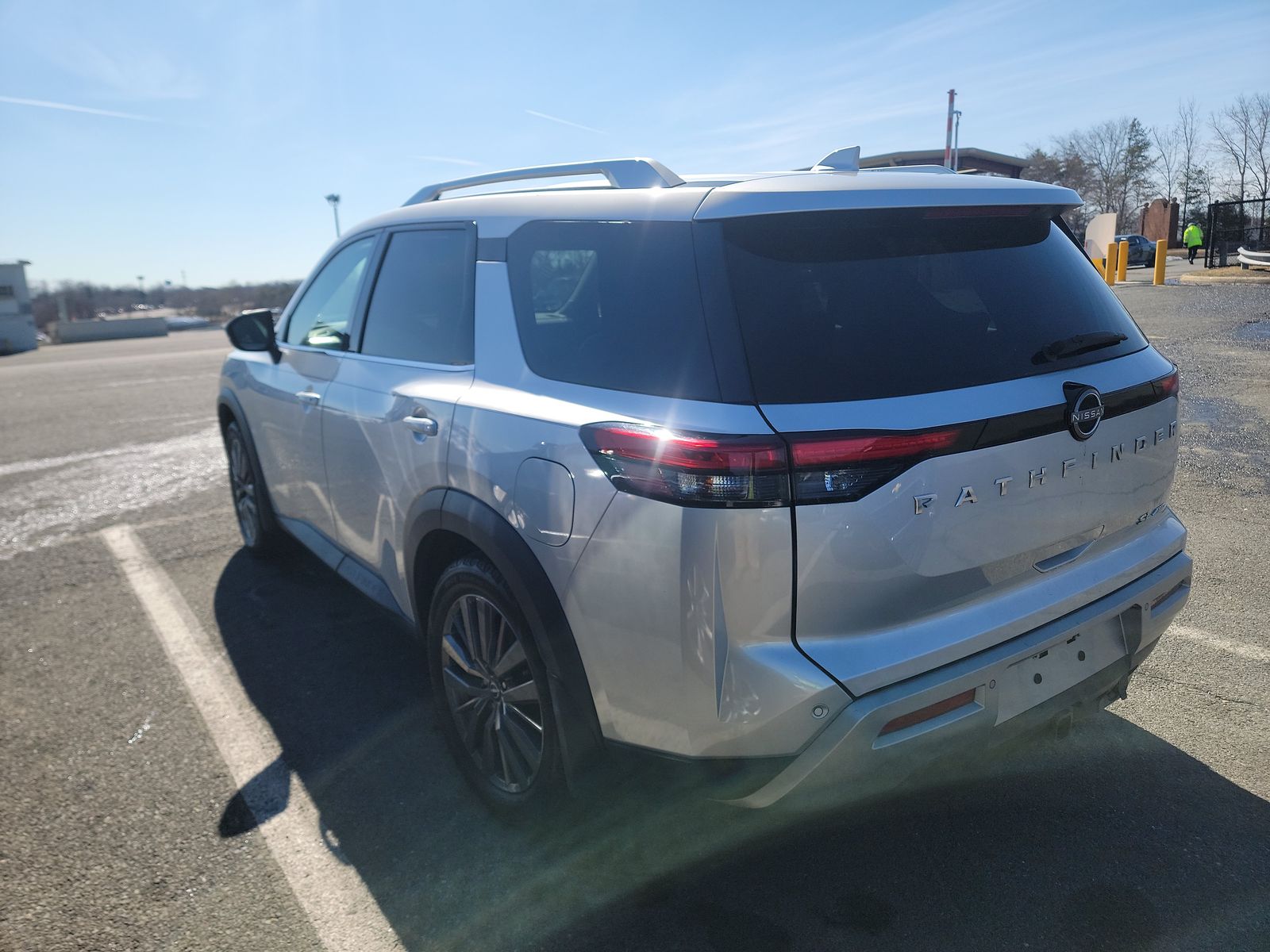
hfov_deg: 71.6
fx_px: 881
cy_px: 476
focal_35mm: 24
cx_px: 635
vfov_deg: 56.8
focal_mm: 6.7
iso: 50
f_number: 1.8
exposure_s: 1/1046
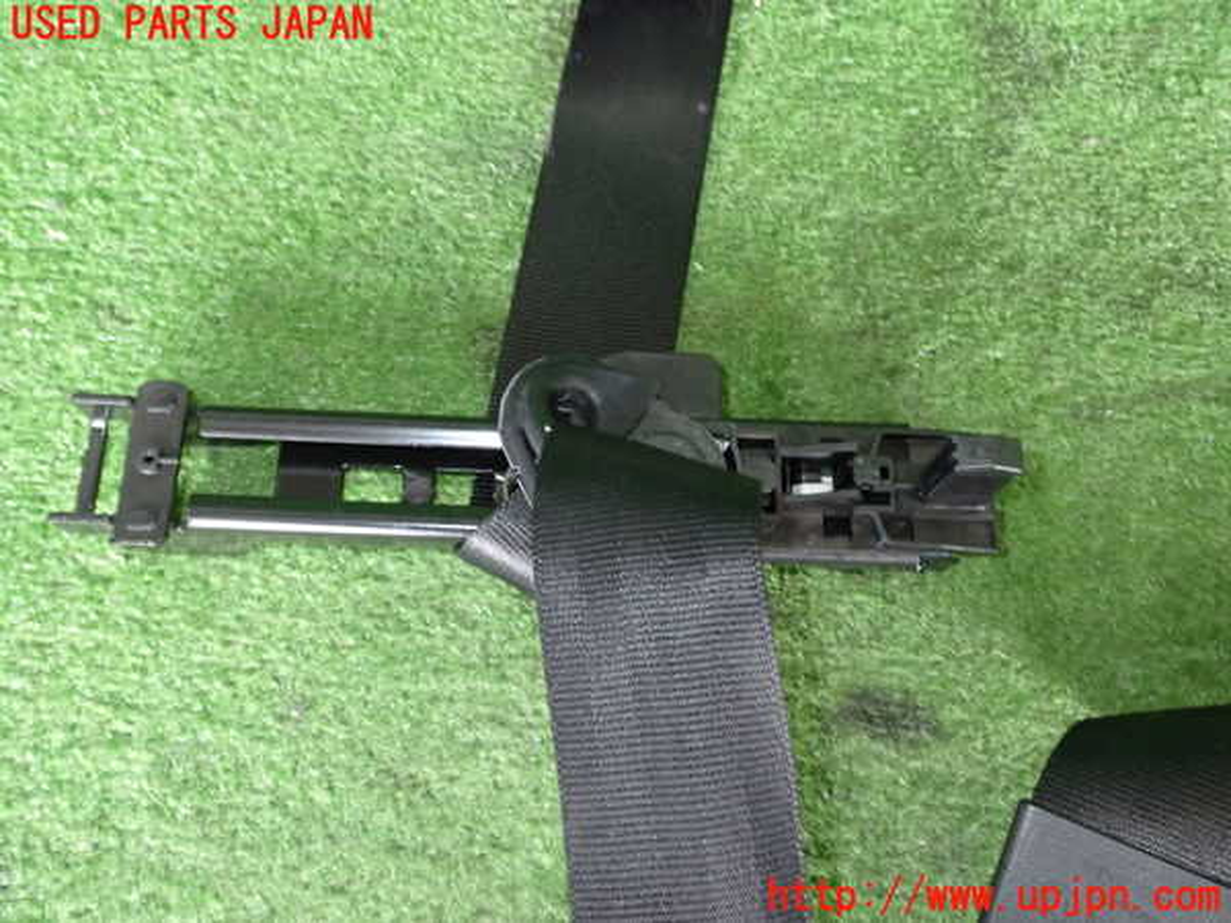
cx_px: 616
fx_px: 1138
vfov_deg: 44.2
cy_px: 462
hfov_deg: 56.8
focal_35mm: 32
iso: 1000
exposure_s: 1/8
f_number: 9
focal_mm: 5.79
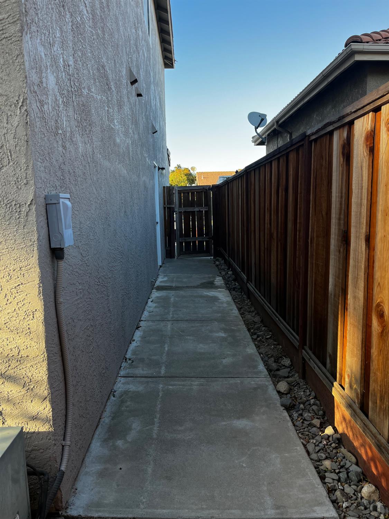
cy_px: 260
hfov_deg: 53.1
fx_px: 390
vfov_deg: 67.3
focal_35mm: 26
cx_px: 194
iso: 50
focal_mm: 5.1
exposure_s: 1/344
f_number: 1.6
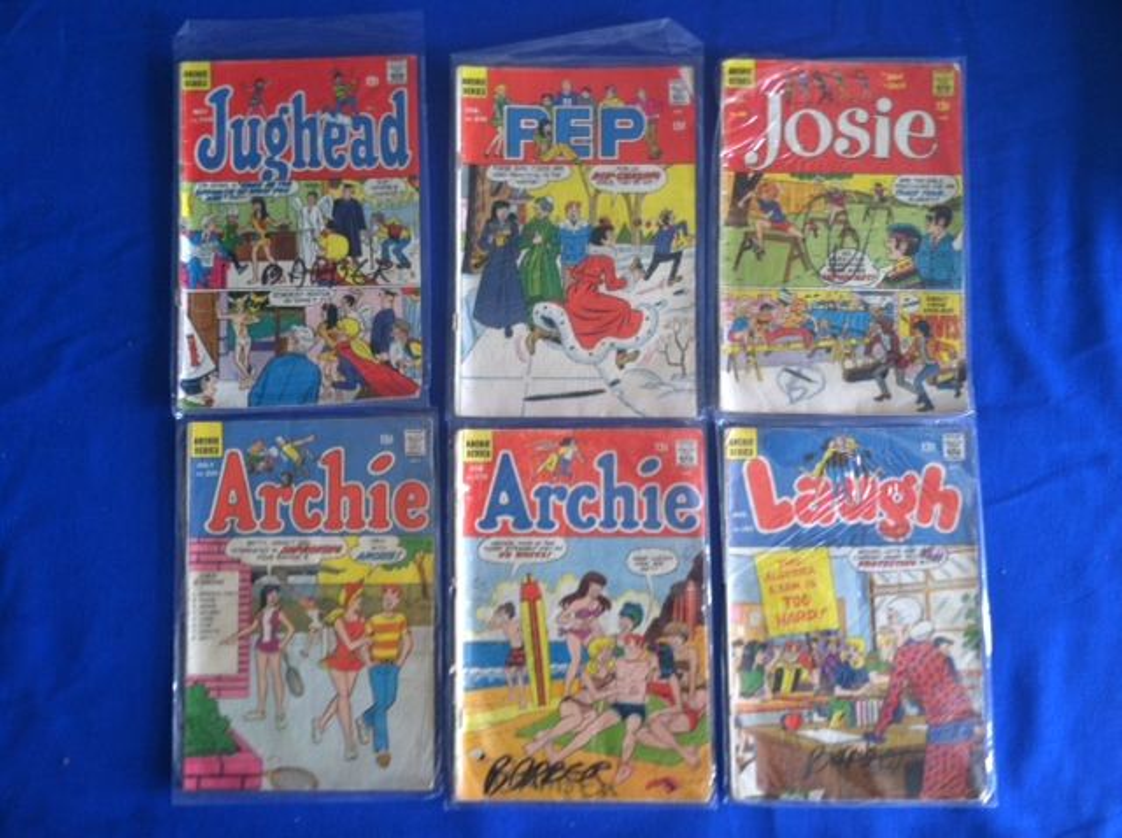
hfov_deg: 52.7
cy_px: 419
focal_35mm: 35
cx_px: 561
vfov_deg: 40.6
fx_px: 1133
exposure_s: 1/20
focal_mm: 3.85
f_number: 2.8
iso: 80
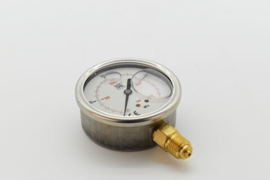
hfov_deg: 24.6
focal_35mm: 82
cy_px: 90
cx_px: 135
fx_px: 619
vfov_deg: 16.6
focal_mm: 55
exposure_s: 1/1000
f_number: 8
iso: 1600
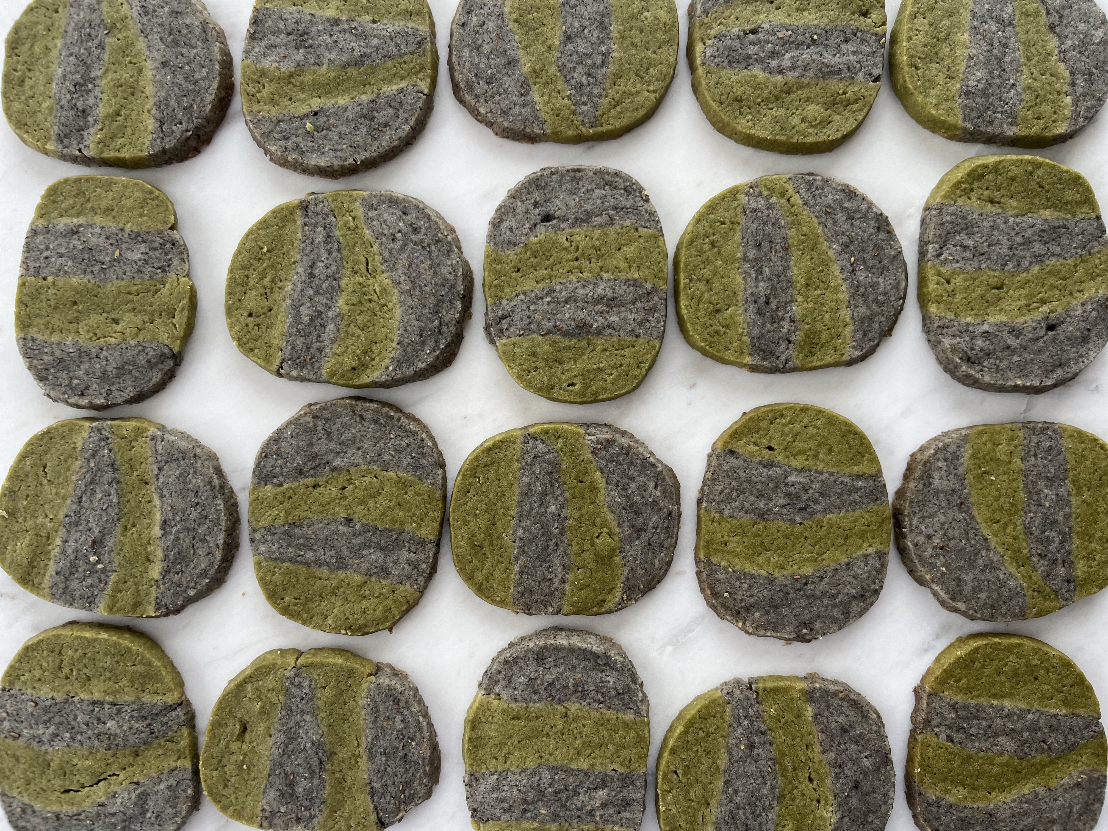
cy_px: 416
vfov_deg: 53.1
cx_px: 554
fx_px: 832
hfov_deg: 67.3
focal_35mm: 26
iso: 125
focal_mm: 5.1
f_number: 1.6
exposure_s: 1/114
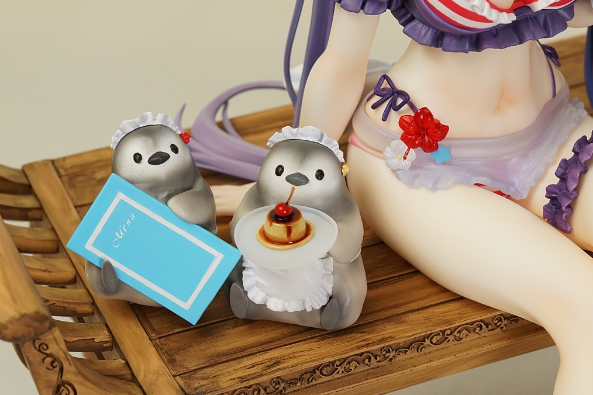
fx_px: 1746
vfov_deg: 12.9
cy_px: 199
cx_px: 295
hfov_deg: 19.3
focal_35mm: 106
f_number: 11
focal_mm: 70
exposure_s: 1/4
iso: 100
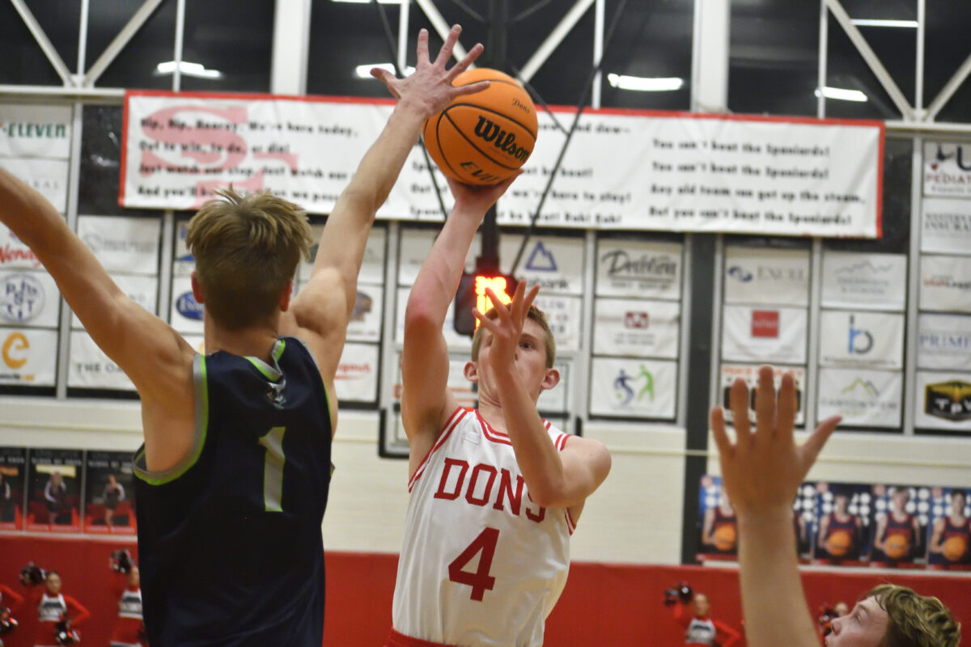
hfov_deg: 19.5
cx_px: 486
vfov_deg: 13.0
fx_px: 2832
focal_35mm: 105
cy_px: 324
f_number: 4.5
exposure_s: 1/500
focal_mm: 70
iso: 5000
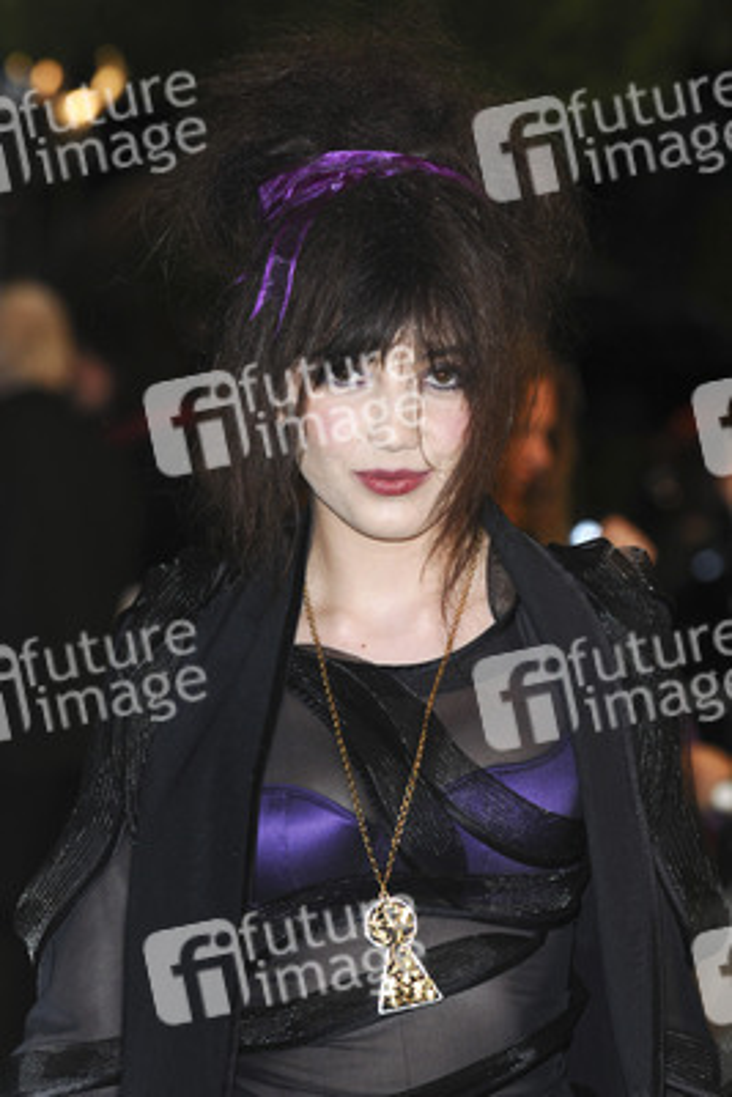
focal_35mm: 195
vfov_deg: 10.5
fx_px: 5942
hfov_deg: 7.0
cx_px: 366
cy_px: 548
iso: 400
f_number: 5
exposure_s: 1/160
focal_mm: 130
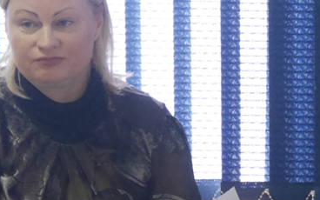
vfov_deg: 3.1
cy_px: 149
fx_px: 3750
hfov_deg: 4.9
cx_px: 309
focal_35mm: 430
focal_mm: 77
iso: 3200
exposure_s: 1/80
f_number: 5.4
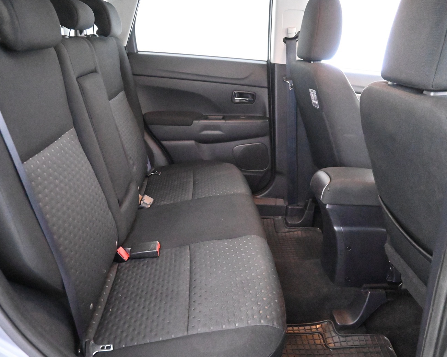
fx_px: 371
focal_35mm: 28
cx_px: 202
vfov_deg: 51.5
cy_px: 177
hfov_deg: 62.1
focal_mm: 16
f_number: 3.5
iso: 18000
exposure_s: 1/25
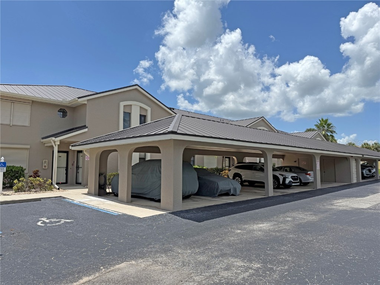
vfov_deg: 56.8
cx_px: 190
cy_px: 142
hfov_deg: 71.6
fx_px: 263
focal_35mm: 24
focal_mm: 6.76
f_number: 1.78
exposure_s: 1/6711
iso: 80
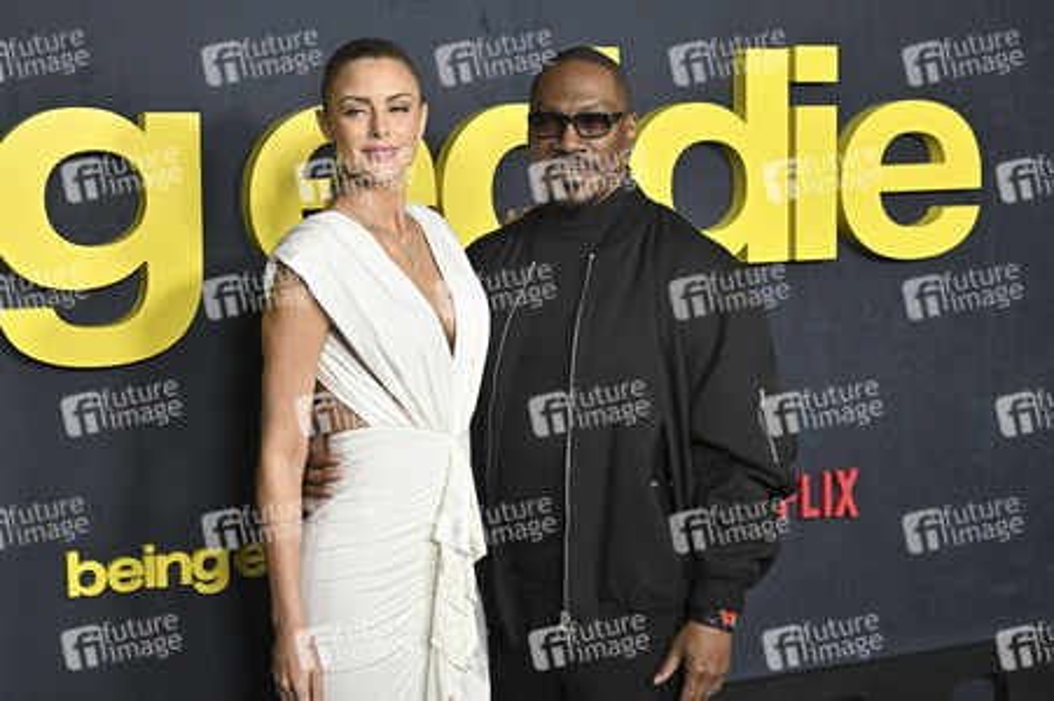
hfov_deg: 32.4
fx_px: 1814
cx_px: 527
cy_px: 350
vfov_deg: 21.9
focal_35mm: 62
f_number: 5.6
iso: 2500
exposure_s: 1/320
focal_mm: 62
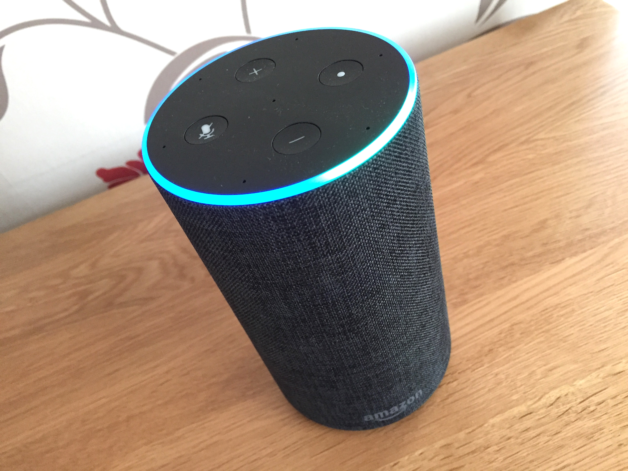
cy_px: 236
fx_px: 526
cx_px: 314
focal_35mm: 29
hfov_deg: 61.7
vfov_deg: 48.2
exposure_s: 1/33
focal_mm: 4.15
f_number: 2.2
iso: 250
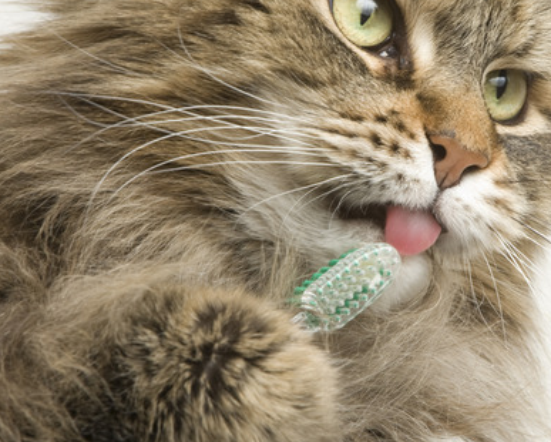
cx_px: 404
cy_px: 166
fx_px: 6167
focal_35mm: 378
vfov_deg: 4.1
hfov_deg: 5.1
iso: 400
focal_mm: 200
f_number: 16
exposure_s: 1/200
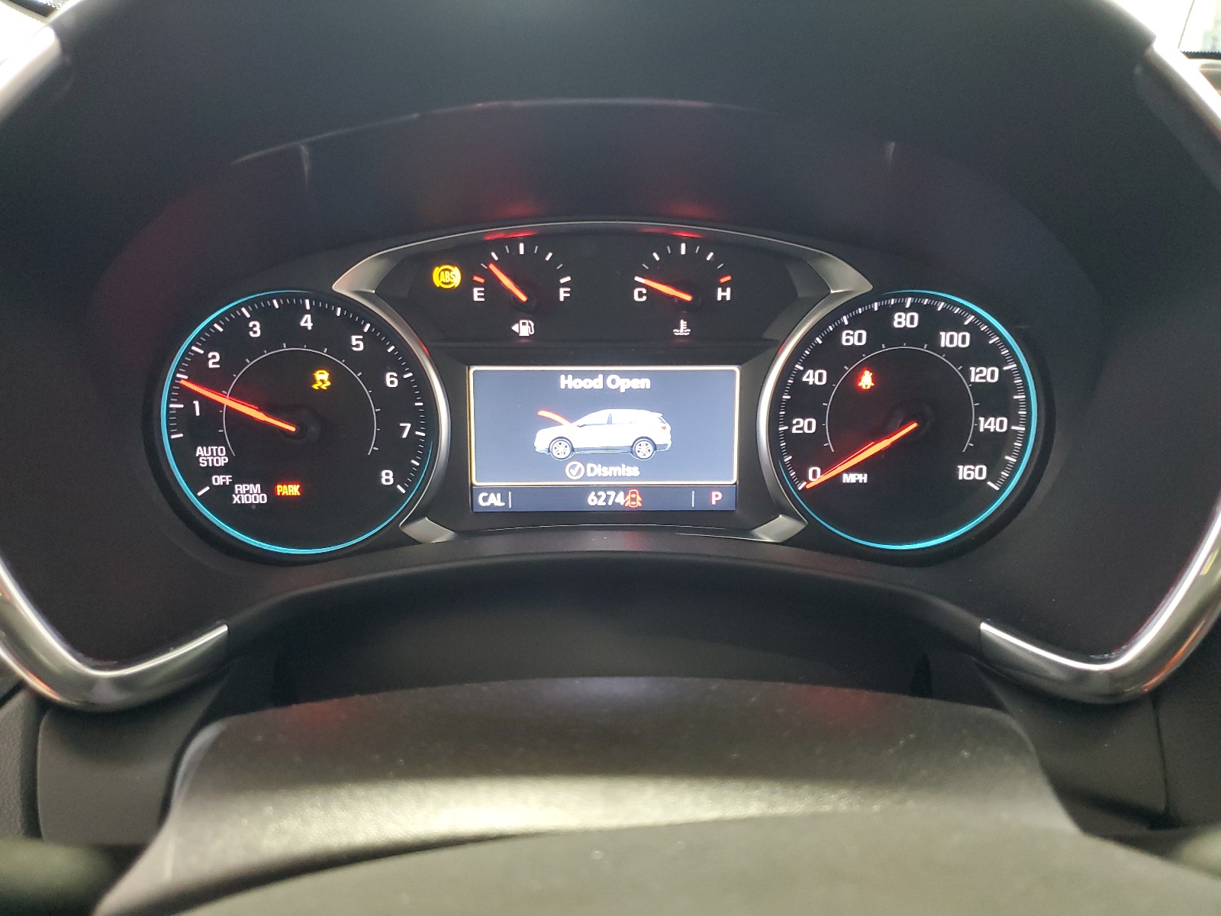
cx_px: 610
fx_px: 917
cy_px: 458
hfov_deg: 67.3
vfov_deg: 53.1
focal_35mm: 26
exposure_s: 1/40
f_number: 1.5
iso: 318
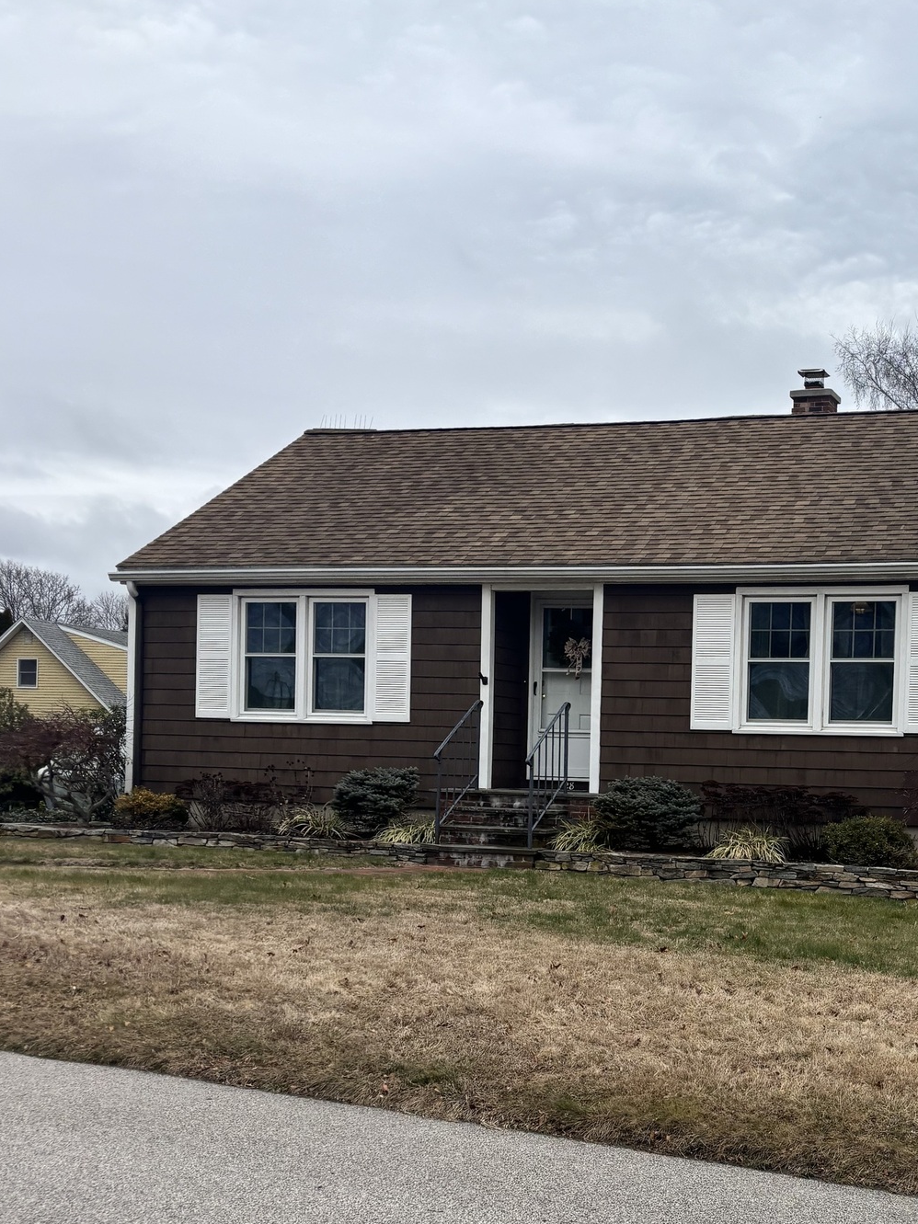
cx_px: 748
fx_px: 1591
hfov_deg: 31.3
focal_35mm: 45
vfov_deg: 41.5
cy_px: 830
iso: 50
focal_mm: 5.96
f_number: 1.6
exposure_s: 1/1667
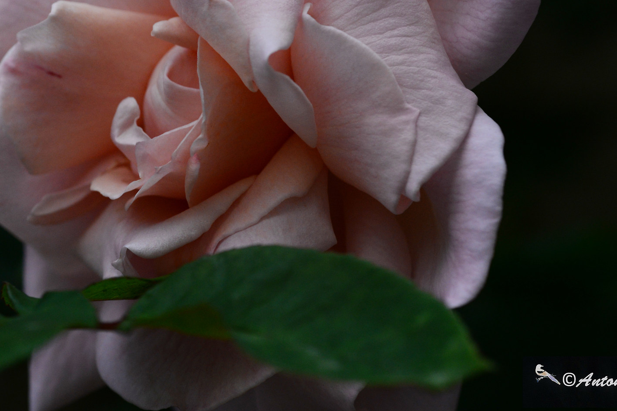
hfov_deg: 11.5
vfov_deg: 7.7
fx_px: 3051
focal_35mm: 178
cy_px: 84
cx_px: 237
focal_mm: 105
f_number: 11
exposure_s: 1/125
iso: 800
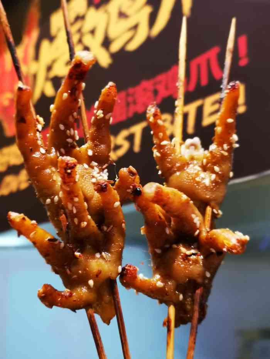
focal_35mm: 54
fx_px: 561
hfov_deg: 27.0
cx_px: 135
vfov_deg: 35.5
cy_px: 180
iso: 400
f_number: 4
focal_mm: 5.58
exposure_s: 1/33.3
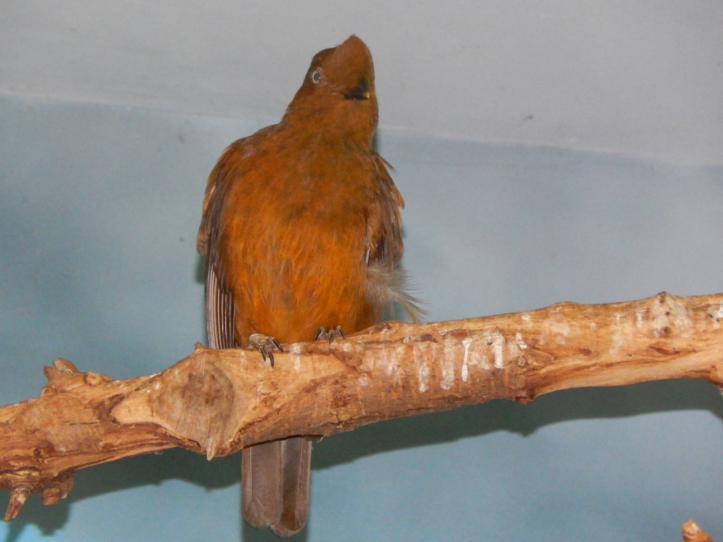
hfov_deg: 4.6
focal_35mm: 430
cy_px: 271
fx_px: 8981
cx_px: 362
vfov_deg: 3.5
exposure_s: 1/60
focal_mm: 76.4
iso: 1600
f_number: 5.7
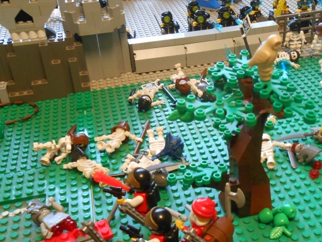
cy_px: 149
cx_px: 207
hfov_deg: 40.1
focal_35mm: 47
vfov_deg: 30.8
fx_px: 437
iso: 400
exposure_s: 1/3
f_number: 3.8
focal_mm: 5.3
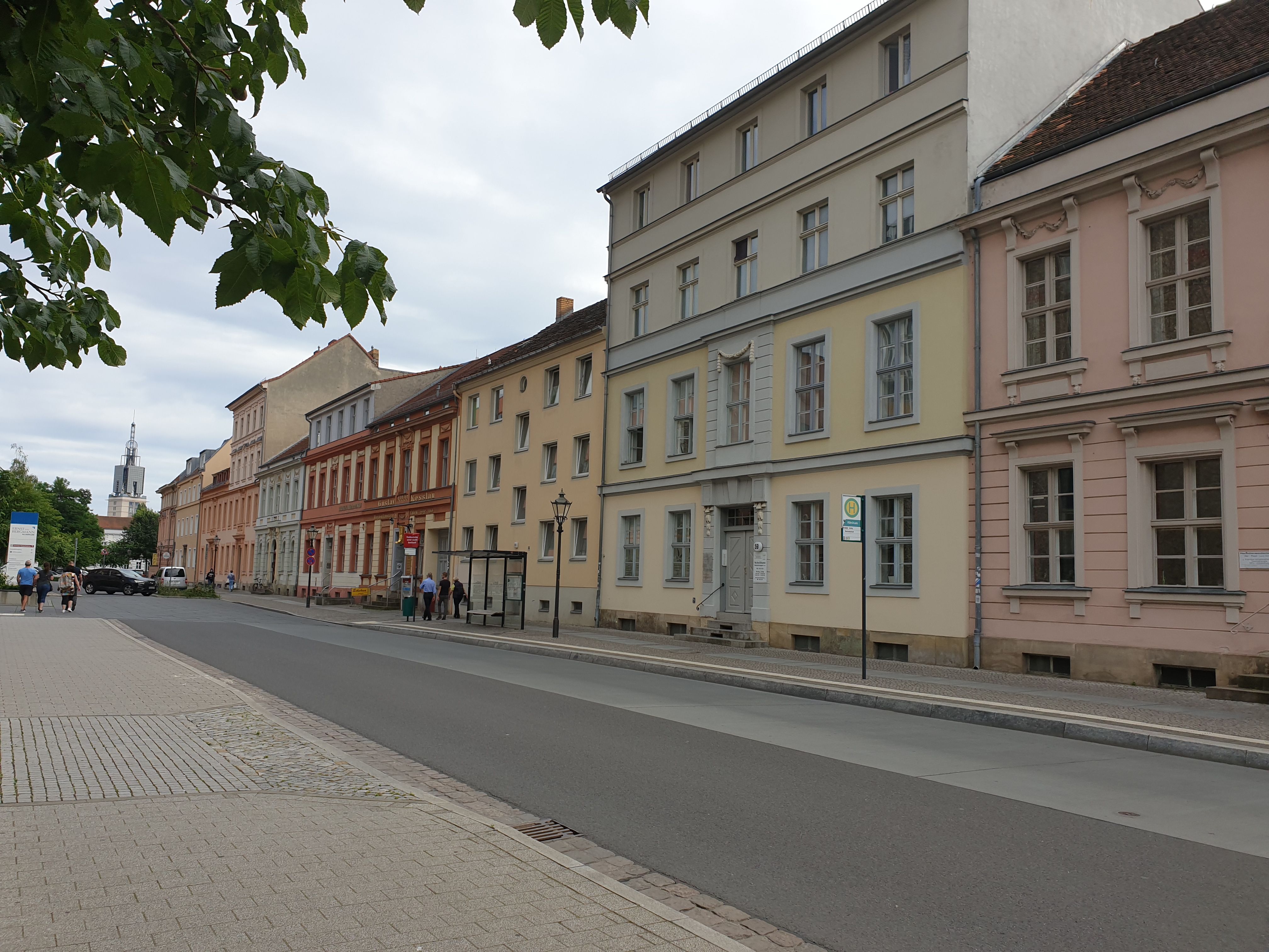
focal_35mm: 26
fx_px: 953
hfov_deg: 67.3
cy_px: 476
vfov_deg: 53.1
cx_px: 634
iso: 50
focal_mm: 4.3
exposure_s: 1/1340
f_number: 2.4
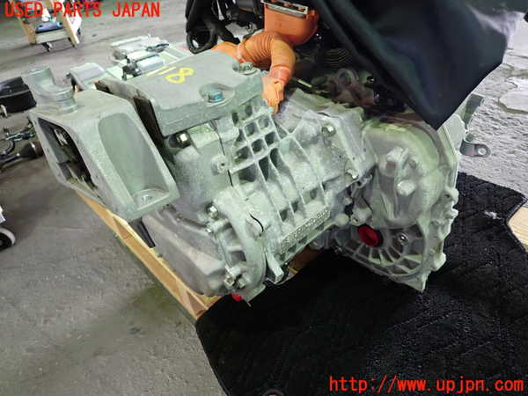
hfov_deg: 69.4
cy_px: 198
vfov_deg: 54.9
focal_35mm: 25
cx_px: 264
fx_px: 381
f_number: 2
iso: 320
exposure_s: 1/30
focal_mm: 4.5
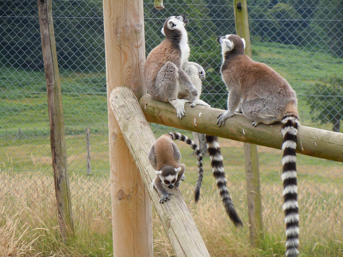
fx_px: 1724
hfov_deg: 11.4
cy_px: 128
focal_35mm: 174
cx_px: 172
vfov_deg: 8.5
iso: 100
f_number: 4.6
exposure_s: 1/200
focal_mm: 31.4
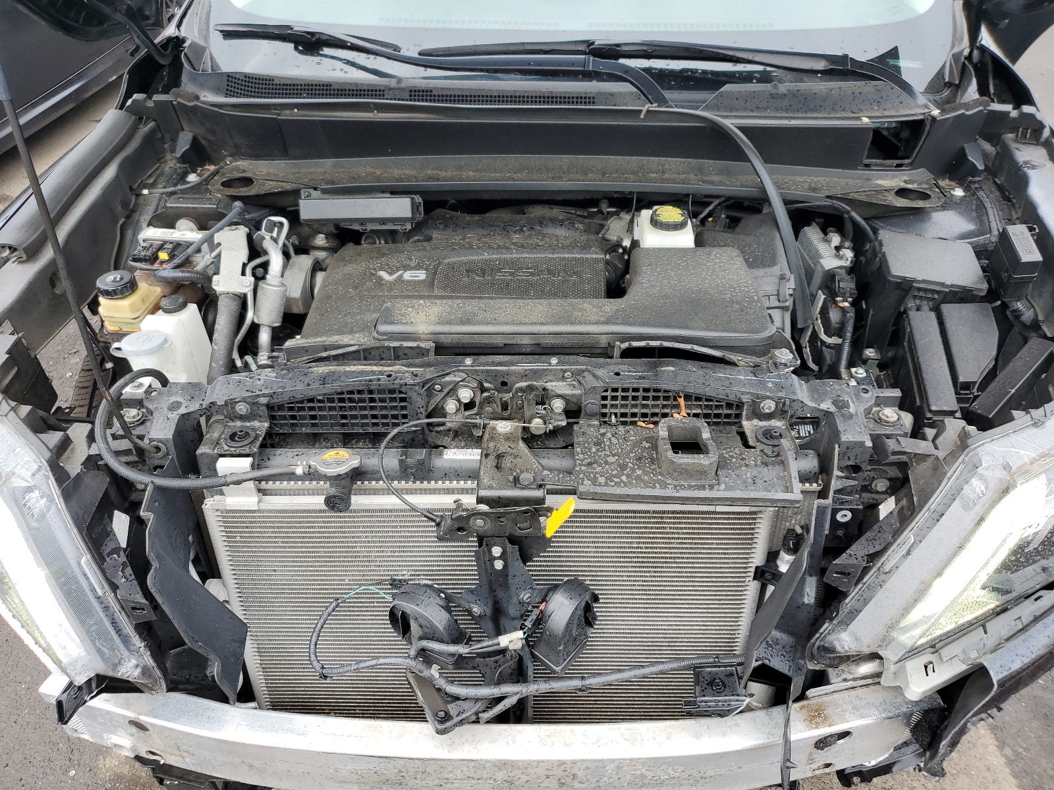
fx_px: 792
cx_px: 527
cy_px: 395
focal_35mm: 26
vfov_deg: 53.1
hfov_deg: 67.3
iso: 50
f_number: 1.5
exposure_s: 1/370
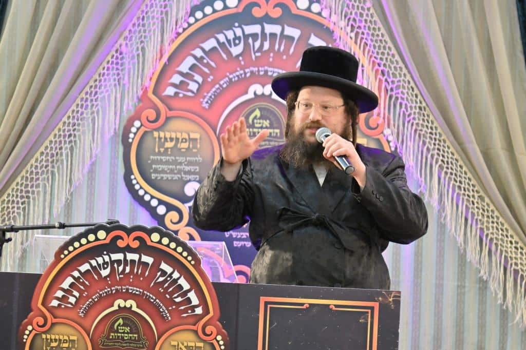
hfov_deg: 11.4
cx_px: 263
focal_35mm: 180
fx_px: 2629
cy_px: 175
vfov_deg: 7.6
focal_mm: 120
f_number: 4
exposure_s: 1/160
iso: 800
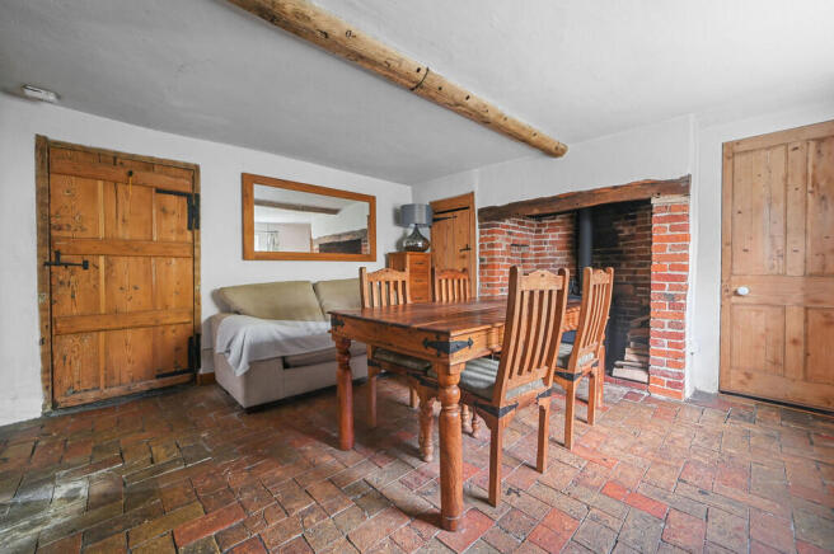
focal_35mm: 14
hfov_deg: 104.3
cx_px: 417
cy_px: 277
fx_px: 324
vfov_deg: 81.1
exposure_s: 8
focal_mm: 14
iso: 400
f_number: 8
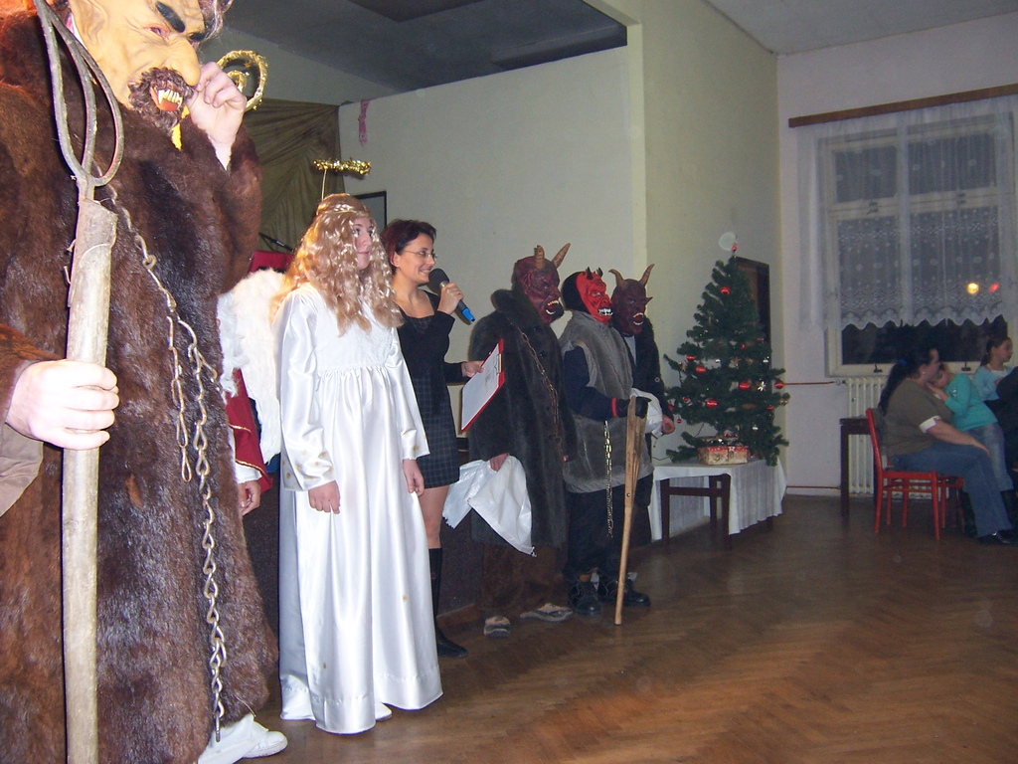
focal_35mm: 33
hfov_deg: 55.4
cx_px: 509
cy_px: 382
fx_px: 970
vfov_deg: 42.9
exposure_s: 1/60
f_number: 2.8
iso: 140
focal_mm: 5.5
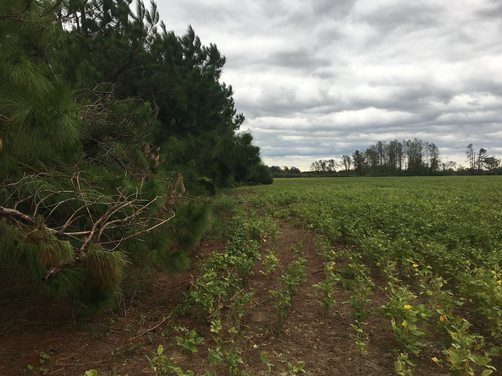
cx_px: 251
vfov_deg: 48.2
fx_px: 421
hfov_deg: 61.7
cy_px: 188
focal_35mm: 29
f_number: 2.2
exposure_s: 1/292
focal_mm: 4.15
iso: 25
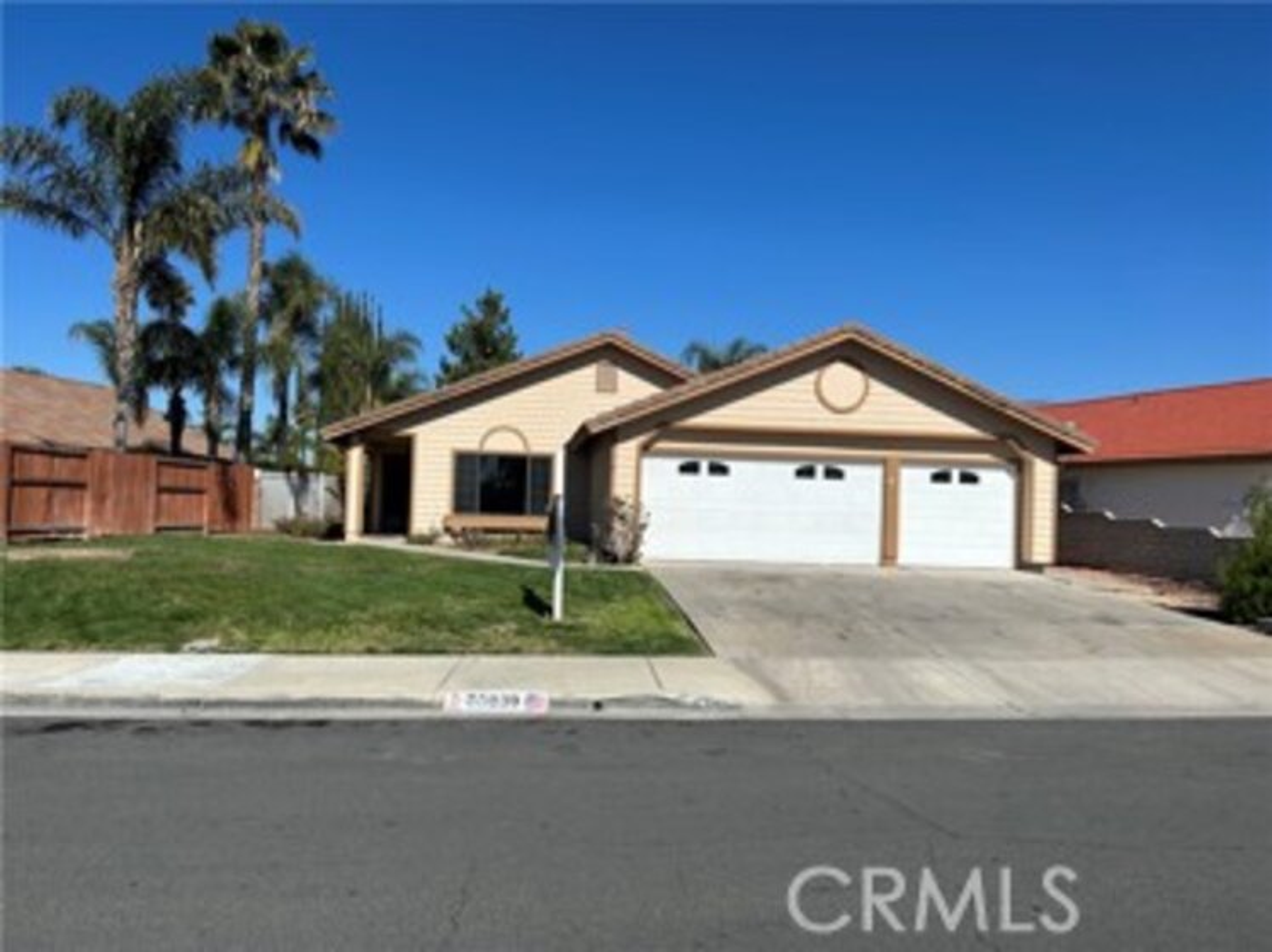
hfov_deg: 67.3
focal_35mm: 26
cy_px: 476
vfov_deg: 53.0
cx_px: 636
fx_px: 955
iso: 50
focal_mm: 5.7
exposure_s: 1/6993
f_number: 1.5
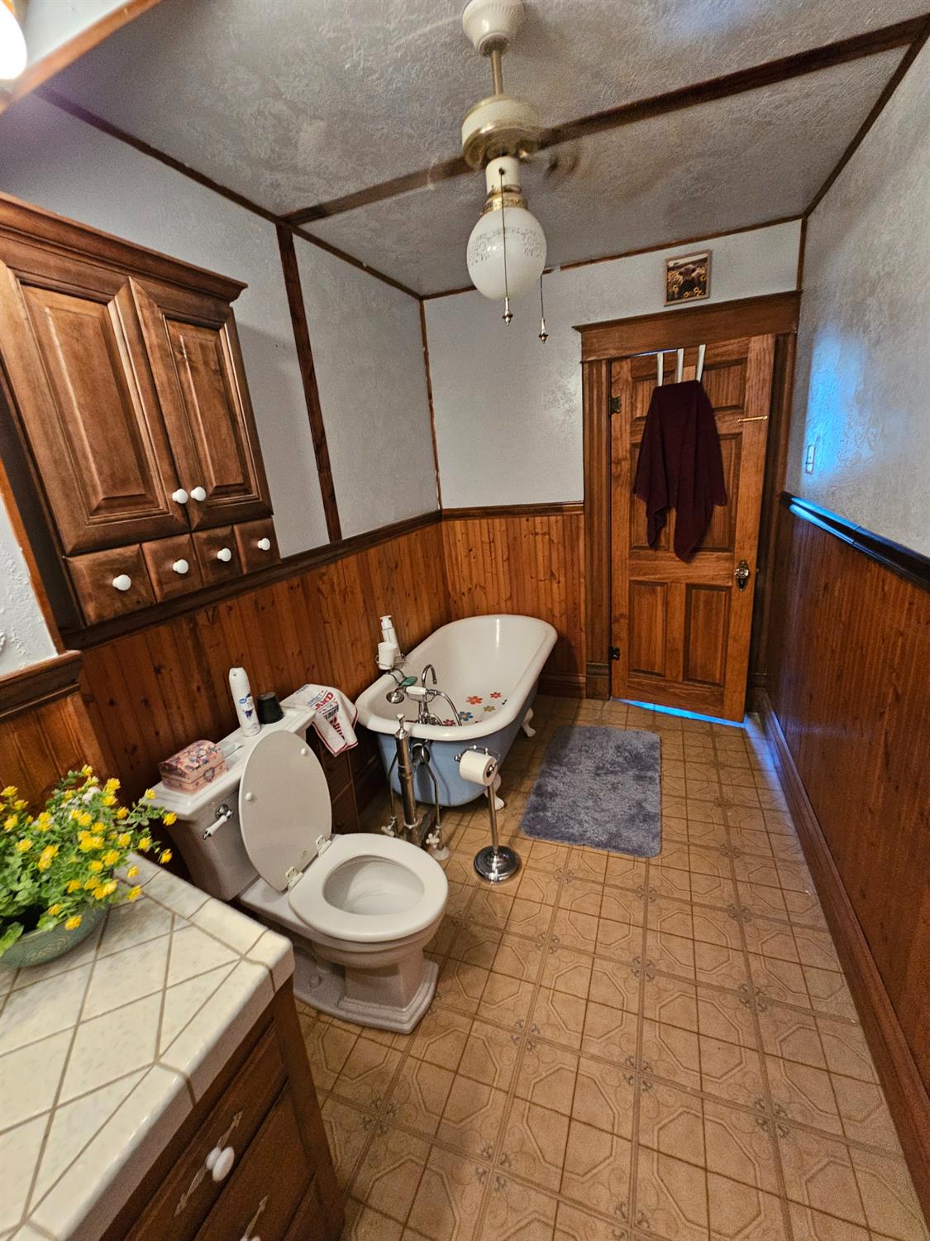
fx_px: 466
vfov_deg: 106.2
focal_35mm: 13
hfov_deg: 89.9
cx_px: 465
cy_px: 620
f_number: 2.2
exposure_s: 1/30
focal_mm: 2.2
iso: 640
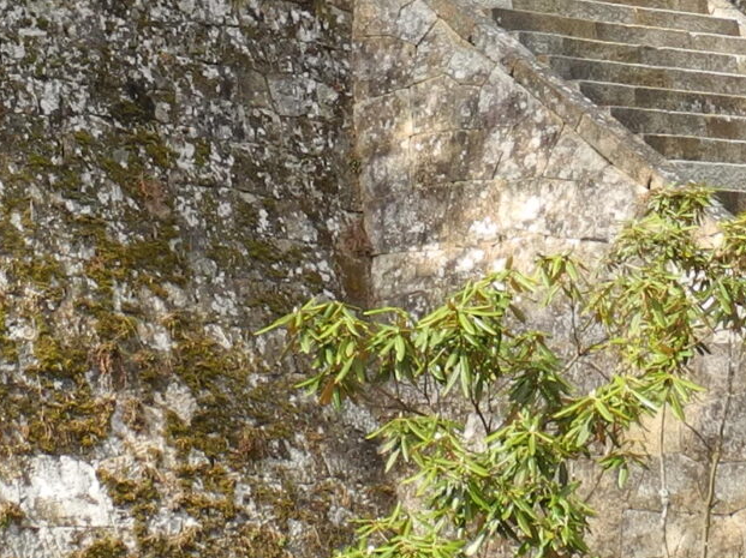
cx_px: 398
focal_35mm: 132
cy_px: -230
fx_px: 2843
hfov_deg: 14.9
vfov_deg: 10.9
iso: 100
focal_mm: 6.8
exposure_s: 1/100
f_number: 4
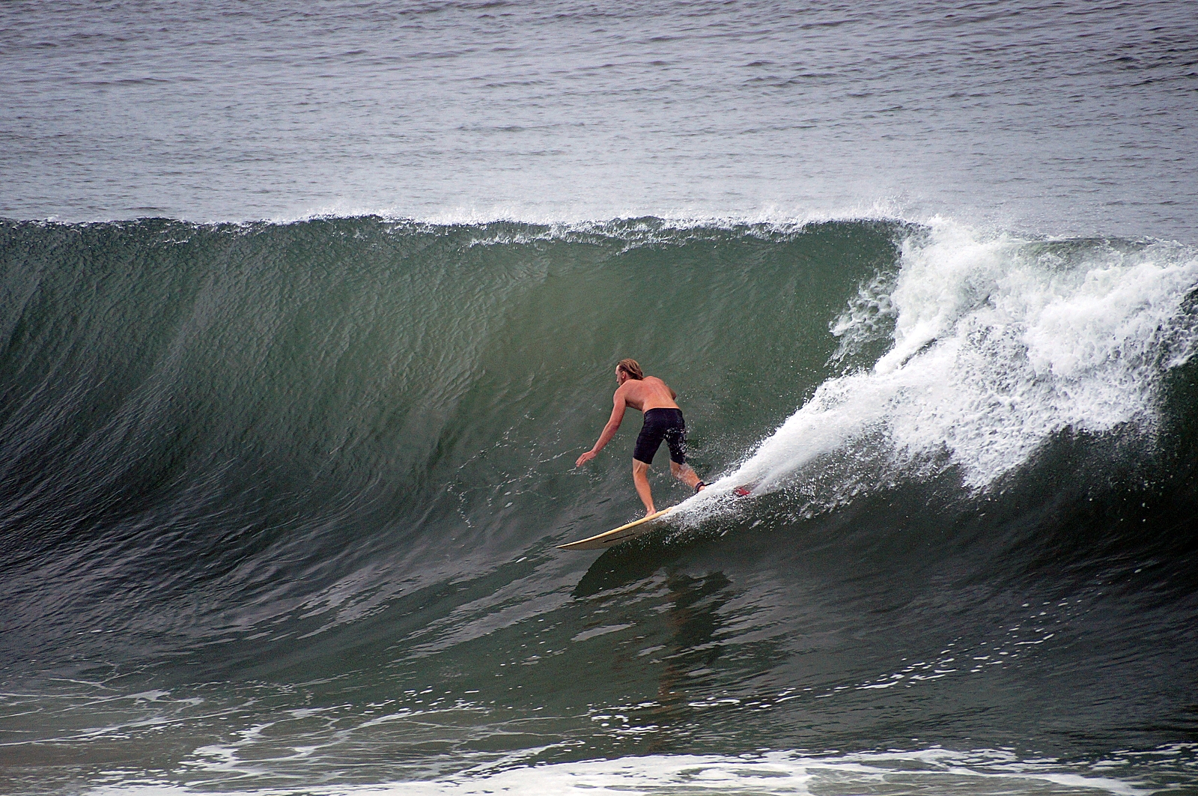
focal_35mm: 375
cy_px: 398
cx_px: 599
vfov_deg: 3.7
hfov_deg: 5.5
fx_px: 12465
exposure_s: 1/400
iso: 500
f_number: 6.3
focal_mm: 250
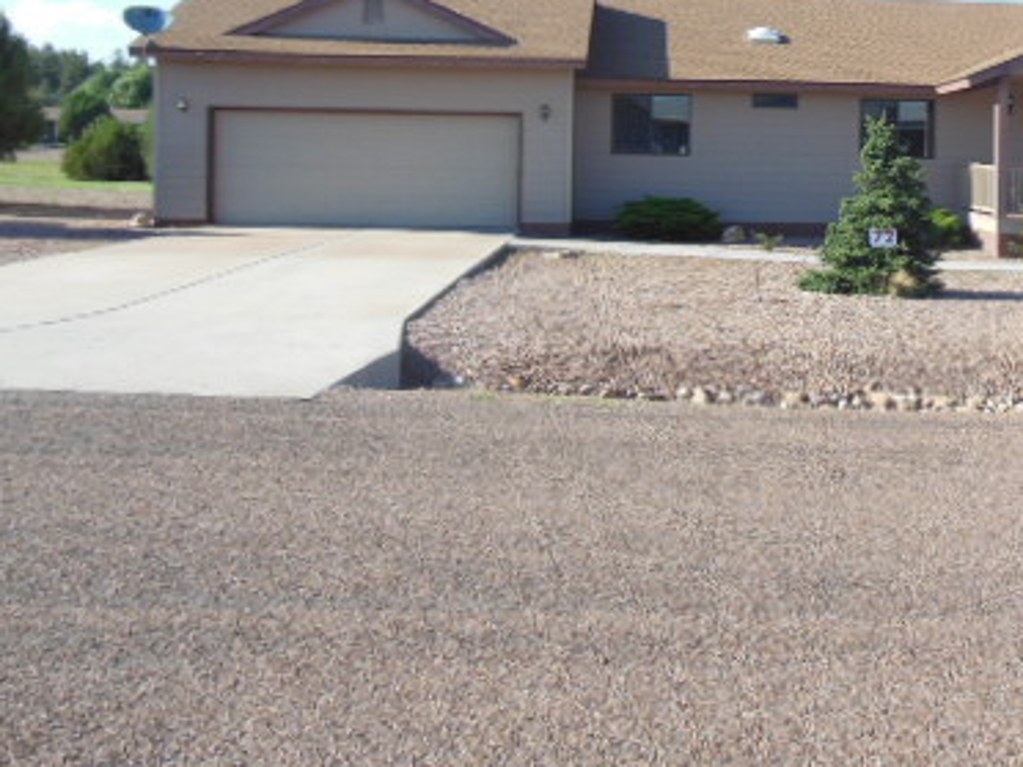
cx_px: 808
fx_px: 1271
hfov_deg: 42.0
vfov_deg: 32.9
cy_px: 179
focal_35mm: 43
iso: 125
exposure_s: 1/800
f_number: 3.2
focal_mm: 4.5
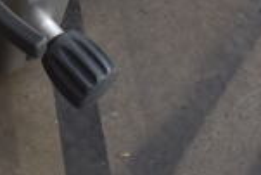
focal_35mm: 109
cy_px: -120
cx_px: -41
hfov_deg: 17.9
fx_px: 791
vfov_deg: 11.8
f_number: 6.3
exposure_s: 1/250
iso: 200
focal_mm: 18
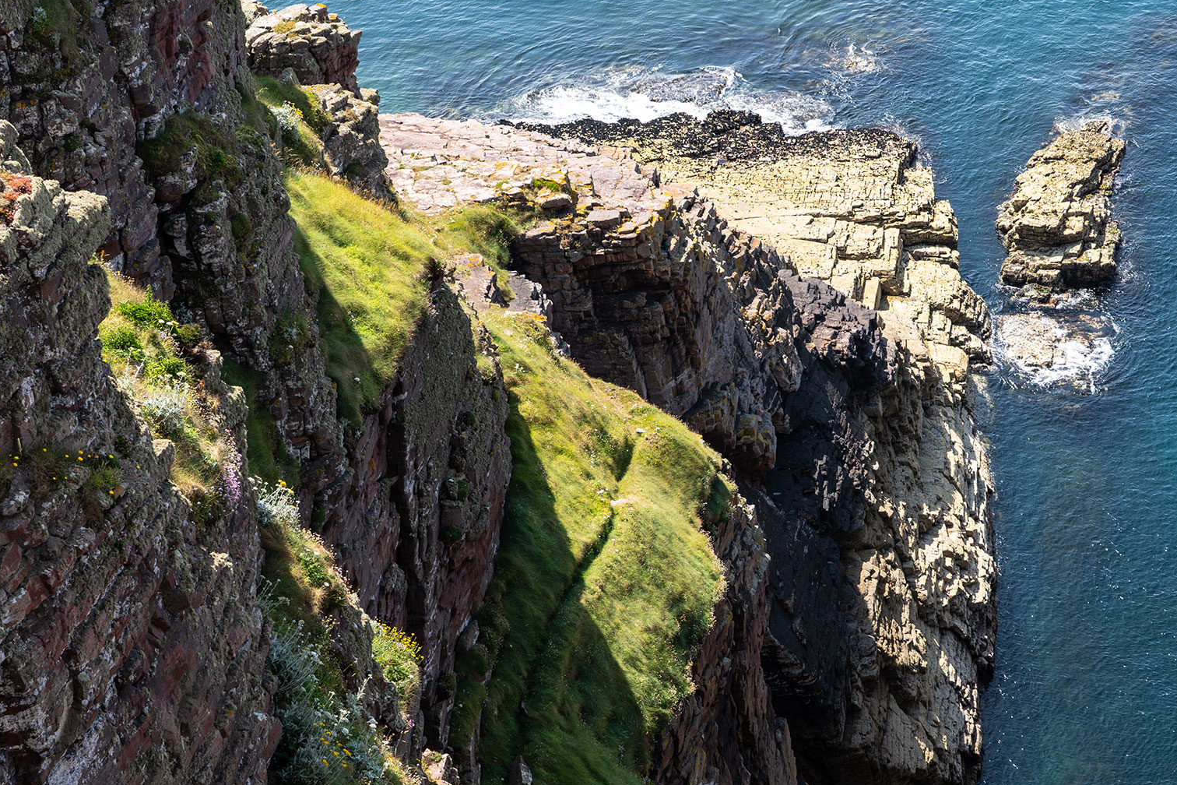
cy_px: 433
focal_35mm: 71
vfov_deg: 19.1
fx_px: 2333
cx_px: 547
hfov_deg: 28.3
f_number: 5.6
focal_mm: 33.3
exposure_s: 1/320
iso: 100
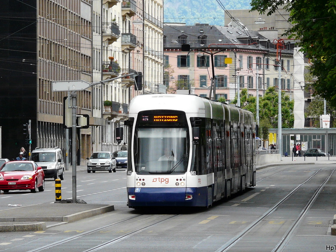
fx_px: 1427
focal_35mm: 147
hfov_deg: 13.4
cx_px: 171
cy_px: 127
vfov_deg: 10.1
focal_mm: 23.1
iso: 100
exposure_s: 1/250
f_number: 4
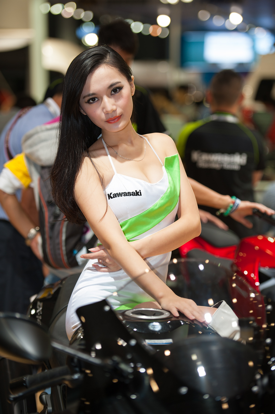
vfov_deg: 18.6
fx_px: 1262
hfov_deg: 12.4
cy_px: 207
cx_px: 138
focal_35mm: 110
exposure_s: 1/125
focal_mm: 110
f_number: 2.8
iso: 200
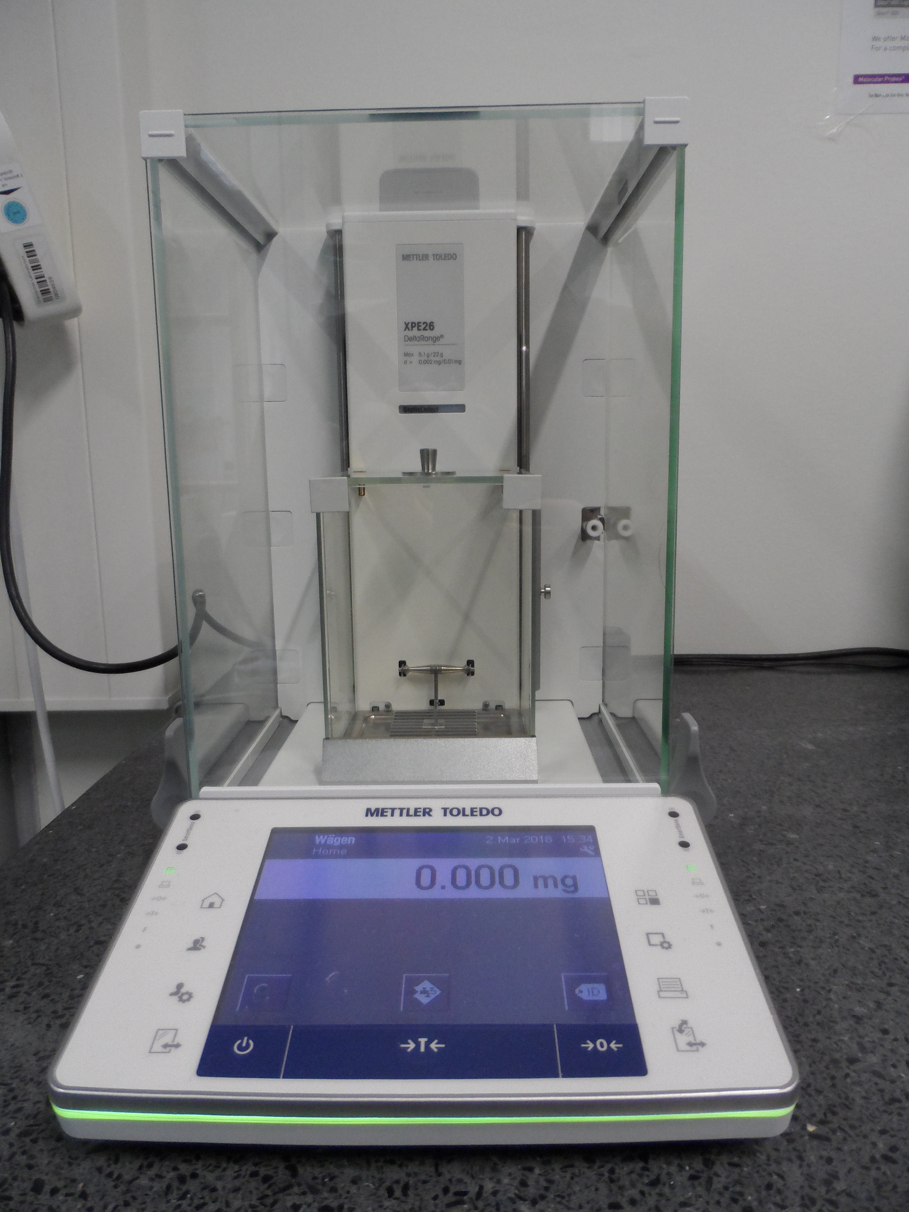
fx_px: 840
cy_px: 606
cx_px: 454
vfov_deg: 71.6
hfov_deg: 56.8
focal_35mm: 24
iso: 240
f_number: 3.2
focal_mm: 4
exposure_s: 1/30
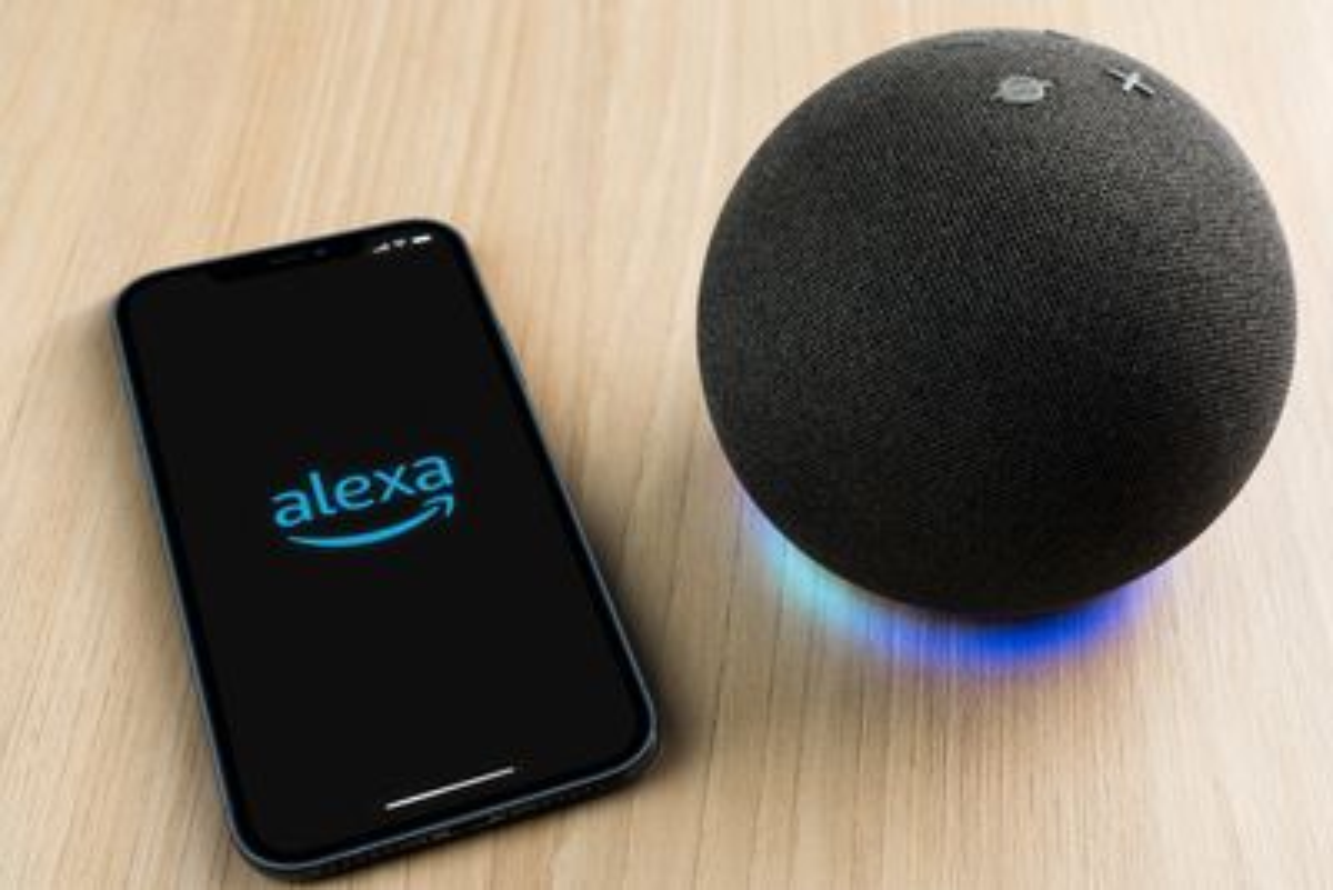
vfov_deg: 25.8
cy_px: 445
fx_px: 1945
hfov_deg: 37.8
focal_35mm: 52
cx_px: 666
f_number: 8
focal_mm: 35
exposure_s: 1/25
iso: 100
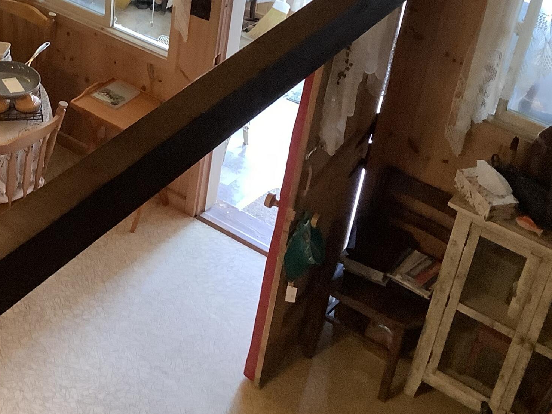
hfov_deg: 29.4
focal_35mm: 63
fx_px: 1005
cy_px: 62
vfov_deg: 22.8
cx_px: 47
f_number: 2.4
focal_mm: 3.3
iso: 400
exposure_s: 1/40
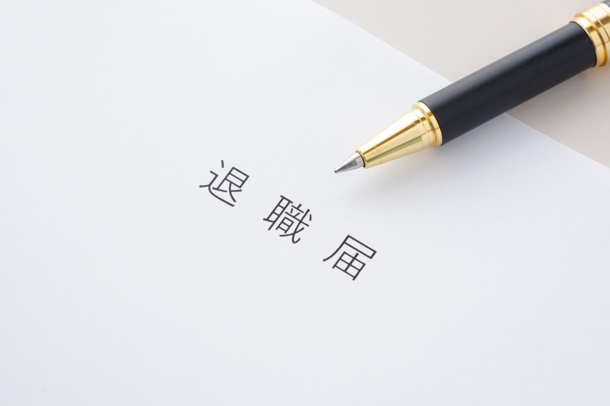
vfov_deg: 11.4
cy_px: 203
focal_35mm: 120
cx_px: 305
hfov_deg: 17.1
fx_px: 2033
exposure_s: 1/15
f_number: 14
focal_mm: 80
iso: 400
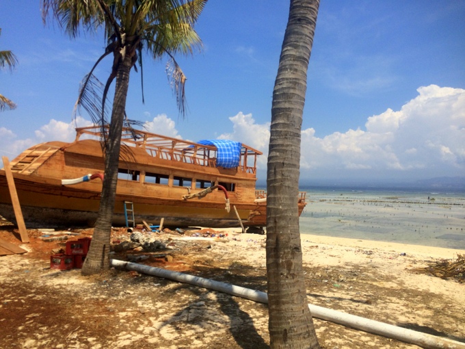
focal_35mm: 29
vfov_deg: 48.2
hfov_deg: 61.7
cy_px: 174
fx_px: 390
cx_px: 232
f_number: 2.2
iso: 32
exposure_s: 1/3165
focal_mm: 4.15
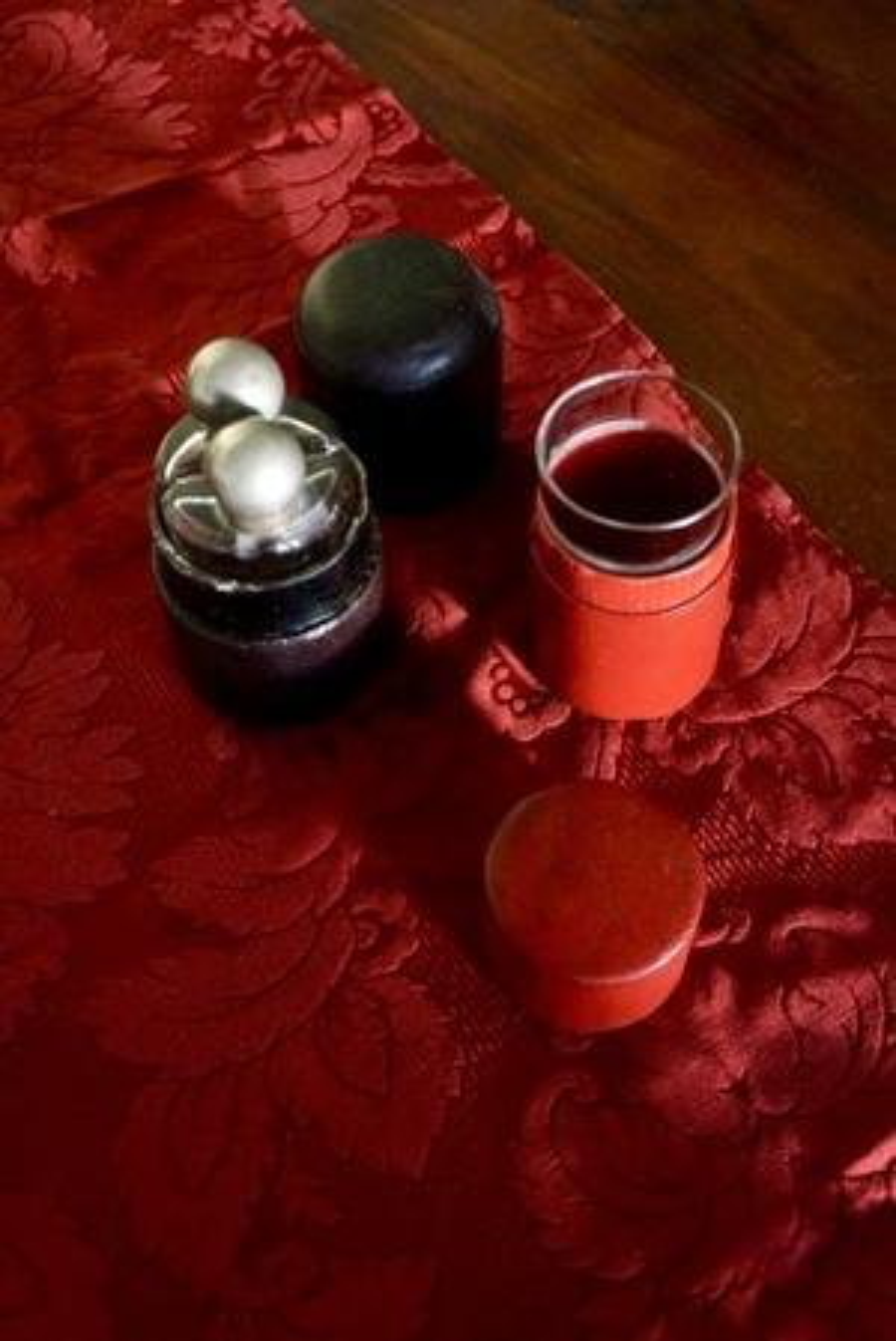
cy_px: 670
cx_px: 448
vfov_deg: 51.3
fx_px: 1398
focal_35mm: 38
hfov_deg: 35.5
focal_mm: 25
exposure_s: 1/25
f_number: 4
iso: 3200
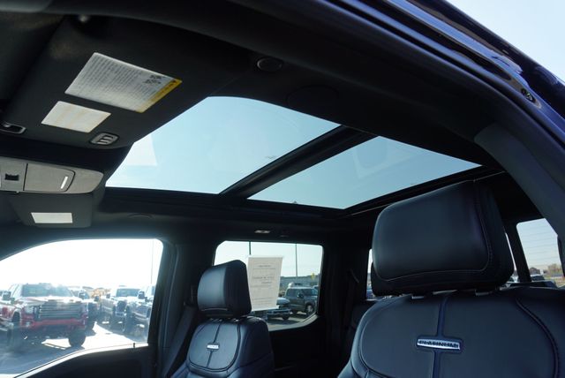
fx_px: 377
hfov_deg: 73.7
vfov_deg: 53.2
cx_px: 282
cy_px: 189
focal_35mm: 24
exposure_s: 1/125
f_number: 5.6
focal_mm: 16
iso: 100
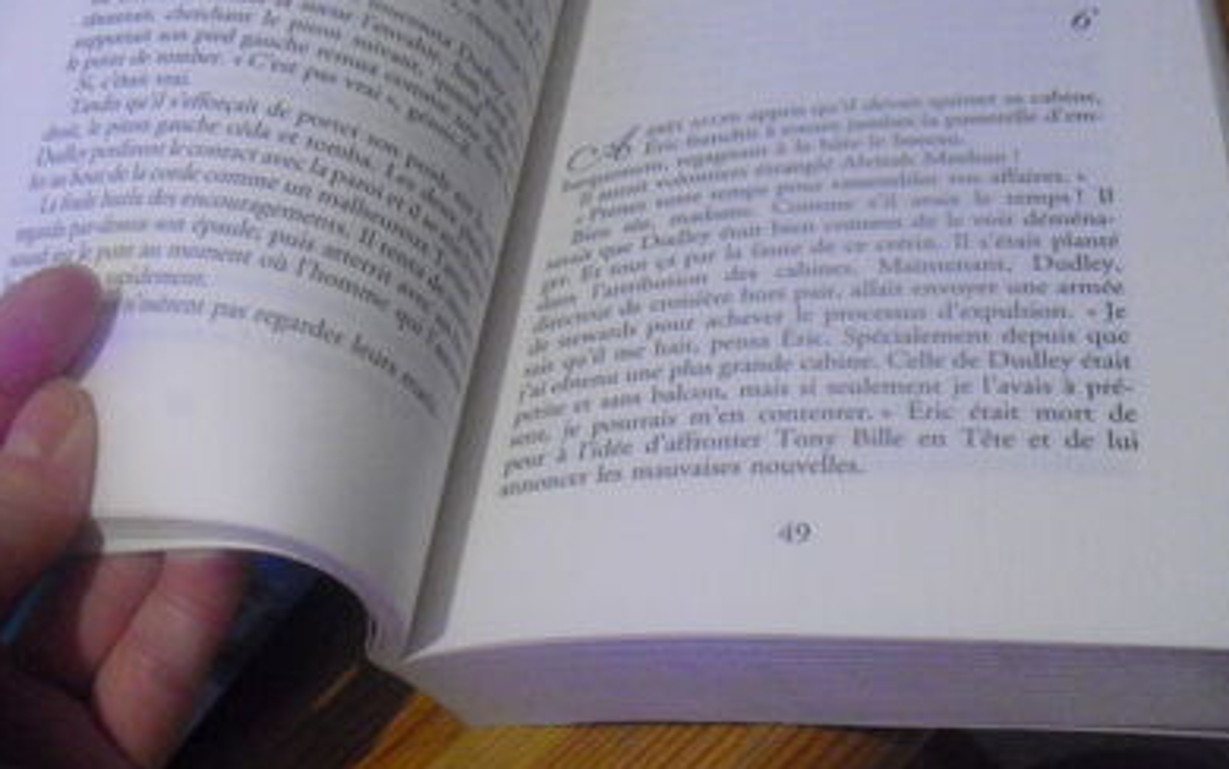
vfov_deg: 27.4
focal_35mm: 47
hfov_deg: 42.4
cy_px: 306
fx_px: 1575
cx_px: 495
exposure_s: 1/40
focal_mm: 6.3
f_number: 3.1
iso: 800
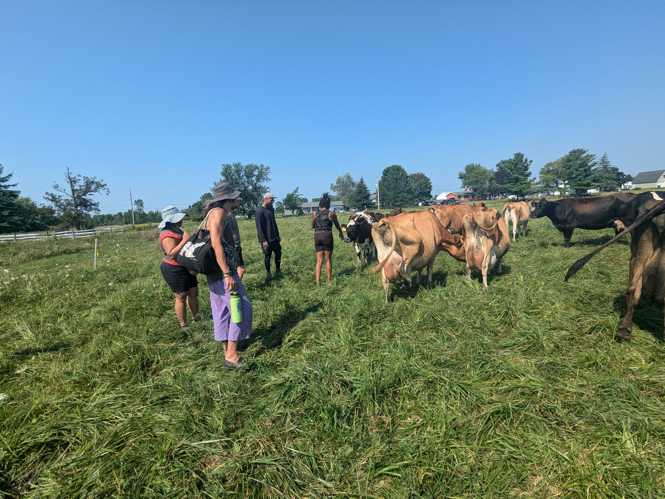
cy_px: 250
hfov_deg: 94.5
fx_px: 307
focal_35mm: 16
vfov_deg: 78.1
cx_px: 332
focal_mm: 2.35
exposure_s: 1/1192
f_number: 2.2
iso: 49
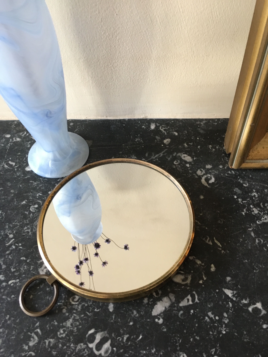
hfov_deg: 48.2
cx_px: 134
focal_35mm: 29
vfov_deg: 61.7
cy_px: 178
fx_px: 299
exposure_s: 1/20
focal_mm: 4.15
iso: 200
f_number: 2.2
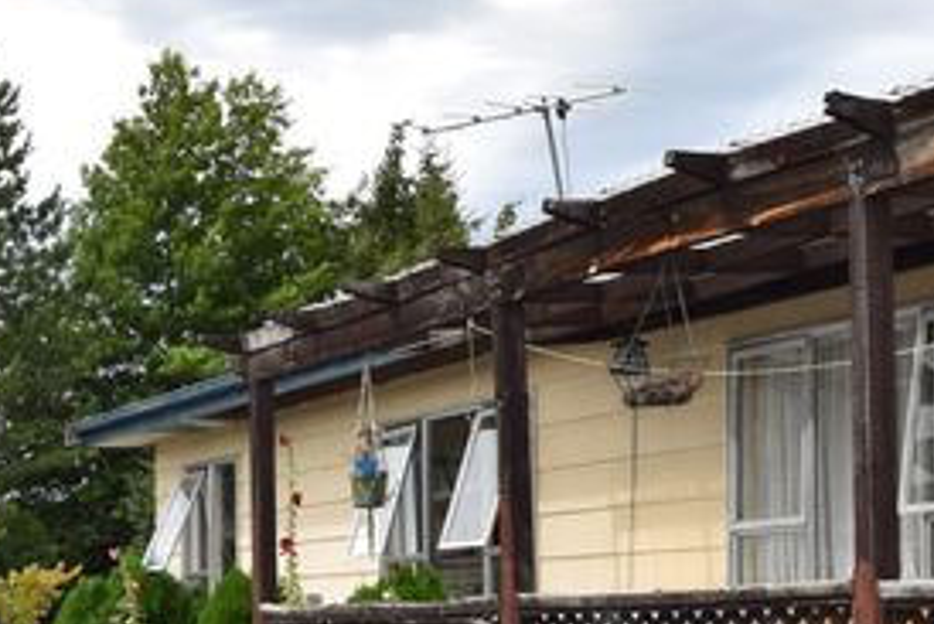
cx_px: 552
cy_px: 665
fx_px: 1853
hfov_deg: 28.2
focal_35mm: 71
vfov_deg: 18.5
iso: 100
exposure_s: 1/200
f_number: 11
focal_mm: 17
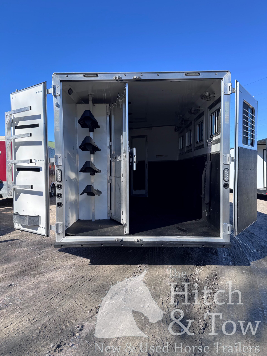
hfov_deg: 56.8
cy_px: 178
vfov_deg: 71.6
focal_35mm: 24
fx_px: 247
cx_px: 134
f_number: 1.78
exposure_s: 1/1818
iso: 80
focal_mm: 6.76
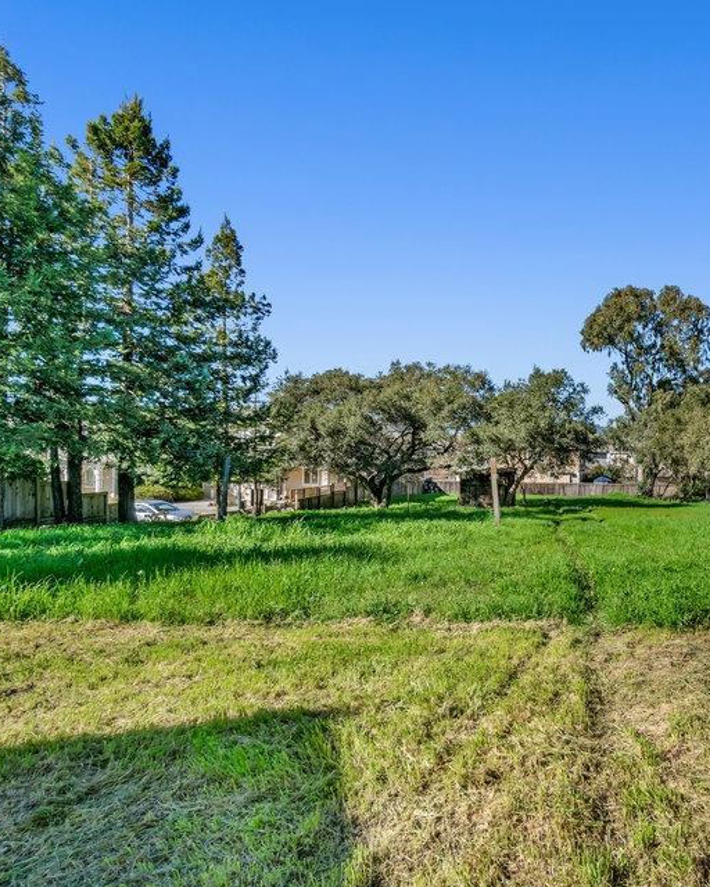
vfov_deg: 75.0
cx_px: 591
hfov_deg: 57.3
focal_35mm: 22
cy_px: 459
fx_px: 578
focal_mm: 10
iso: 100
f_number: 8
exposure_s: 1/250
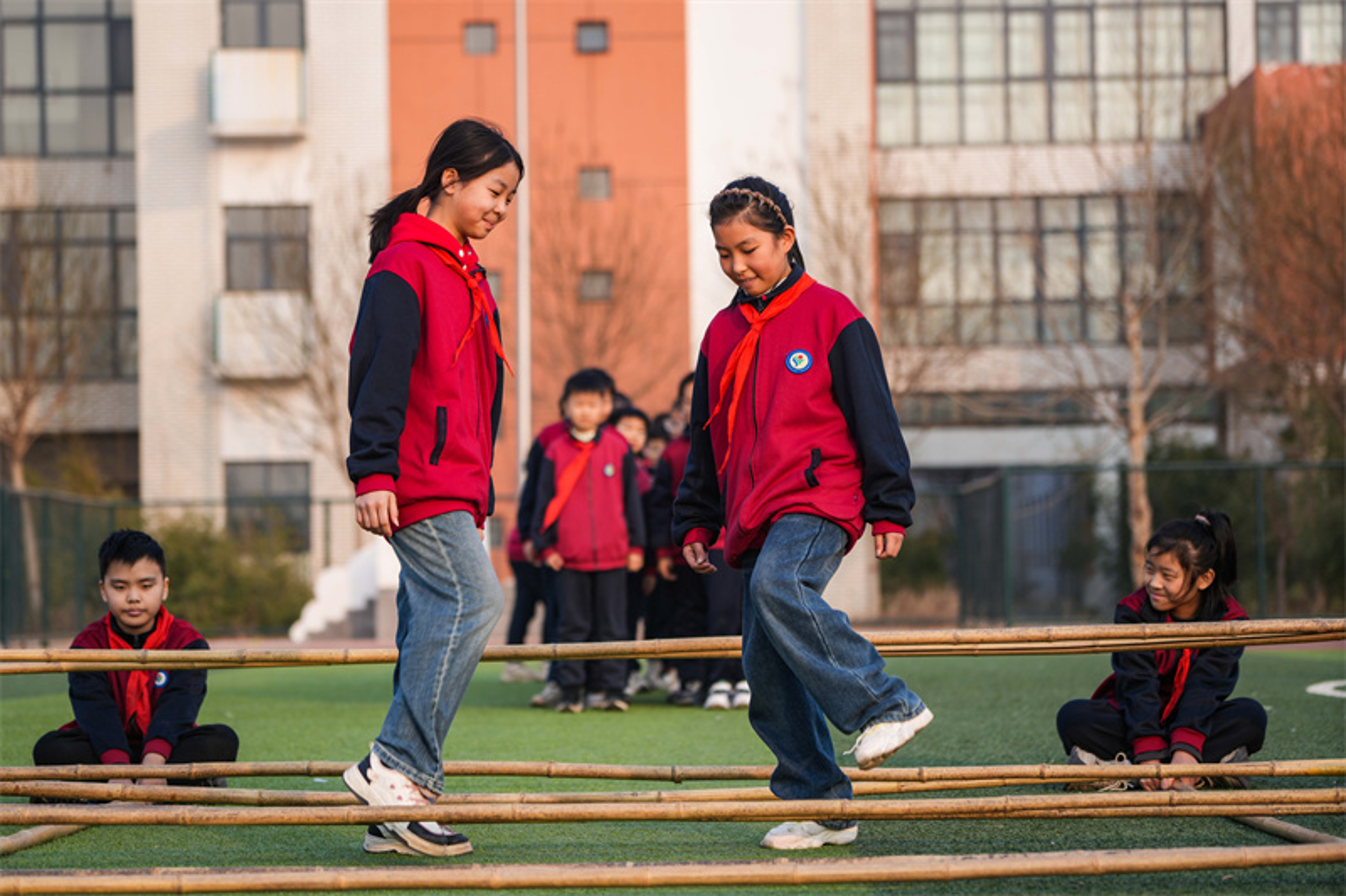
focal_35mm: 121
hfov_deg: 16.9
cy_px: 448
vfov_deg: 11.3
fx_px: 4523
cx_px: 673
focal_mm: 121
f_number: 4
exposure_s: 1/320
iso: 100
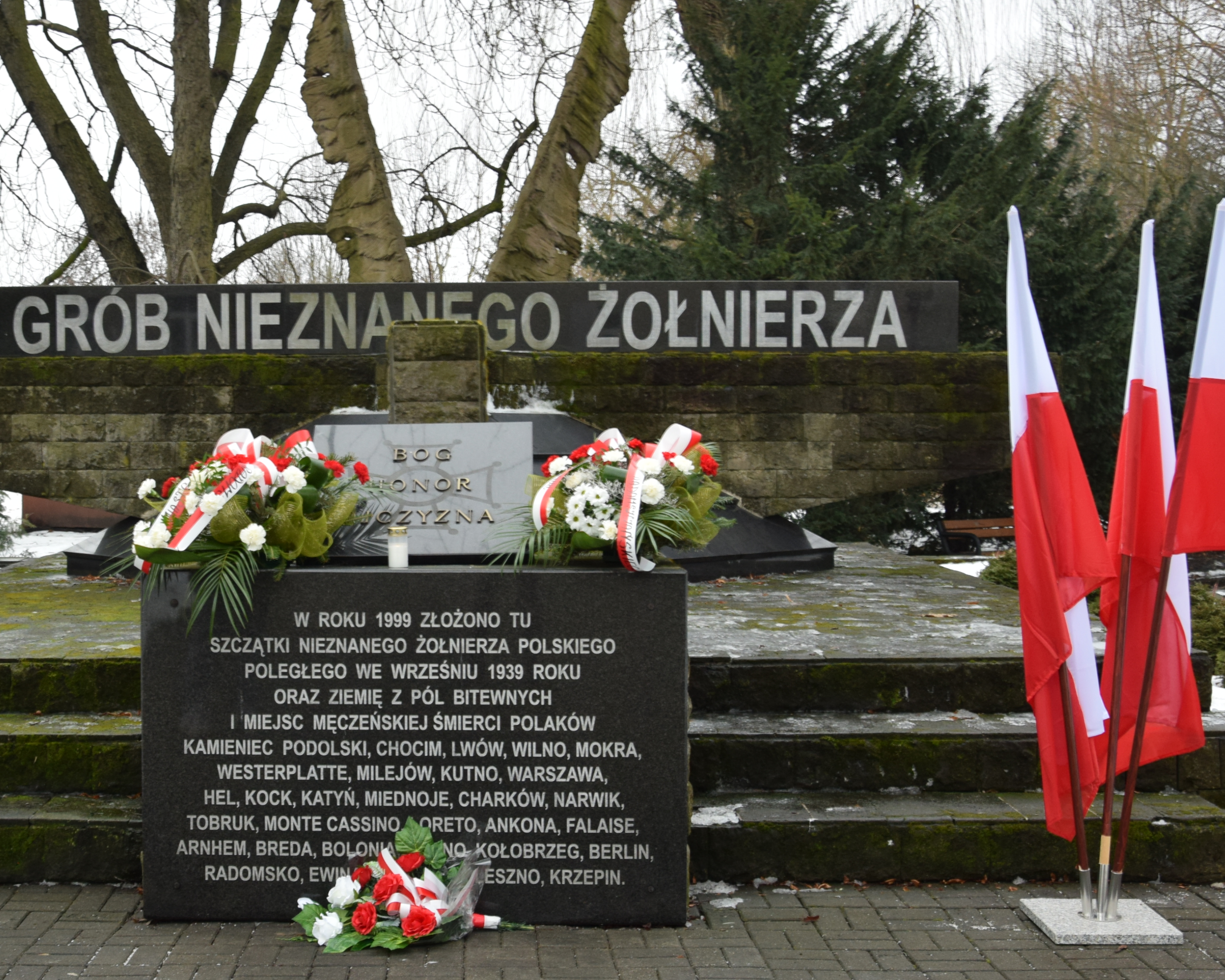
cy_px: 503
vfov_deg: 28.1
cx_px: 431
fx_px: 1958
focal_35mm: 54
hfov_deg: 34.5
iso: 400
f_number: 7.1
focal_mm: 24
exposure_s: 1/200
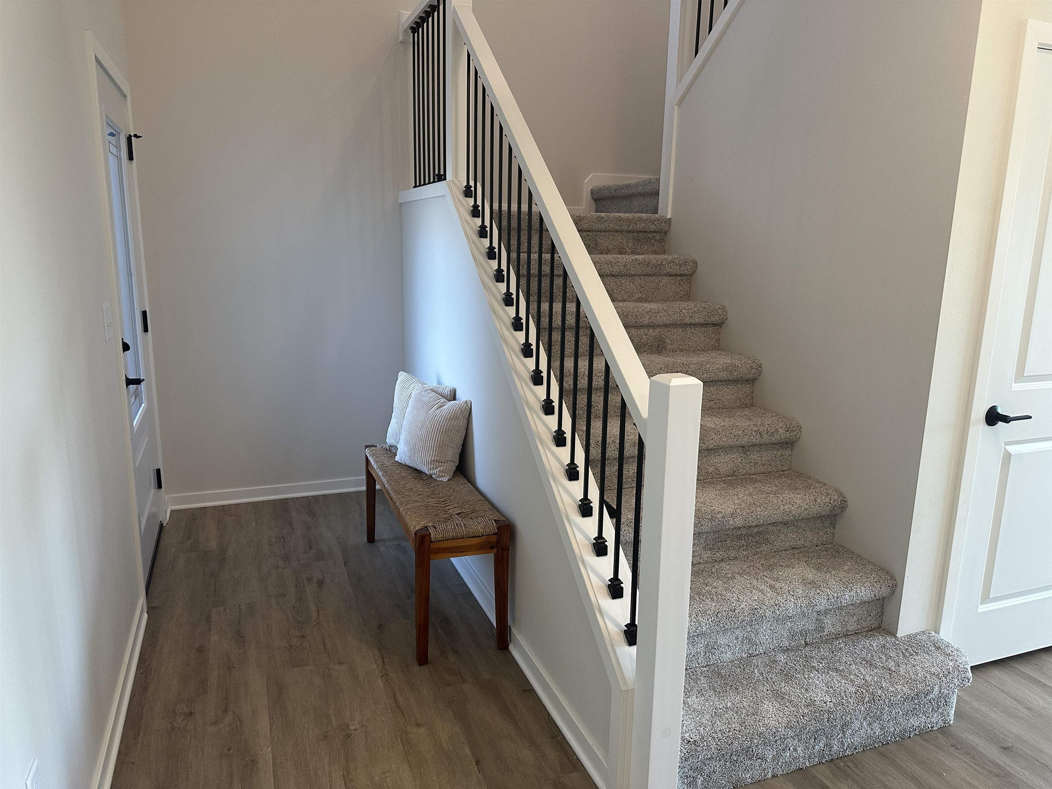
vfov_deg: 56.8
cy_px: 394
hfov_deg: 71.6
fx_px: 729
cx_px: 526
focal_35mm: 24
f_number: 1.78
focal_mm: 6.86
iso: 200
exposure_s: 1/120
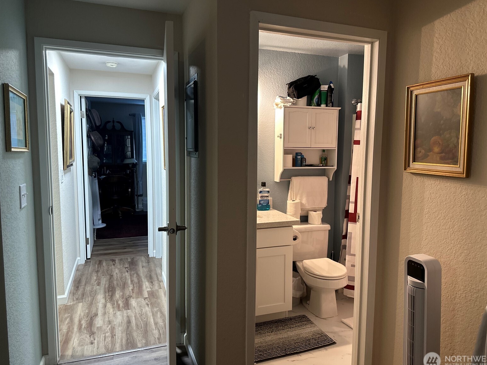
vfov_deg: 54.9
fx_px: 352
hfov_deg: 69.4
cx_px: 252
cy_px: 183
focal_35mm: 25
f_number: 1.78
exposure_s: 1/60
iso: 320
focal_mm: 6.86
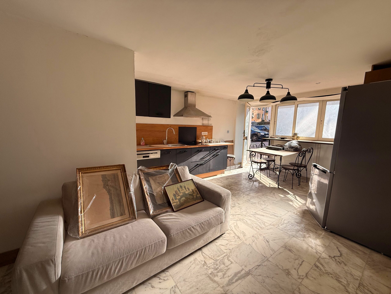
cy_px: 147
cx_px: 196
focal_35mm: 14
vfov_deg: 85.7
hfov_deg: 102.1
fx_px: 158
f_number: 2.2
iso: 64
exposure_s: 1/368
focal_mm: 2.22
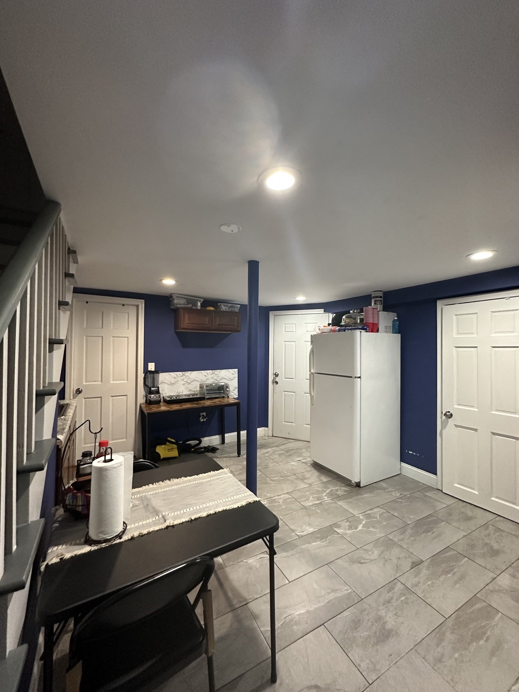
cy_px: 346
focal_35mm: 14
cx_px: 260
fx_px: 280
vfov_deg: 102.1
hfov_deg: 85.7
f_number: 2.2
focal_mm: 2.22
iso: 320
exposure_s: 1/60
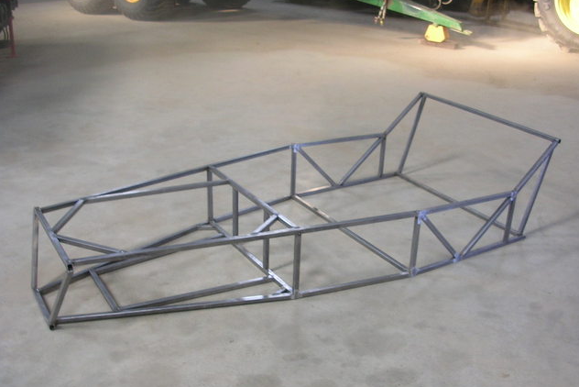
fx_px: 644
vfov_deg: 33.4
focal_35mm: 40
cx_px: 291
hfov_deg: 48.4
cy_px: 216
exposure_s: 1/10.5
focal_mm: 5.8
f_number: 2.8
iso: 50
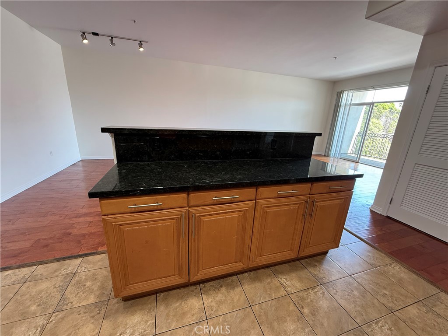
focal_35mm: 14
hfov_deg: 102.1
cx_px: 224
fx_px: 181
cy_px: 168
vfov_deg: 85.7
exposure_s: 1/60
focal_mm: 2.22
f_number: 2.2
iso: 200
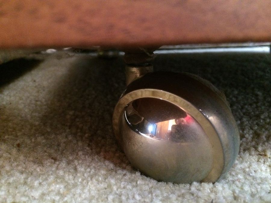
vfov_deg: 46.8
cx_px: 136
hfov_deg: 60.0
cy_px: 102
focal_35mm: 30
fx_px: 235
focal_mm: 4.12
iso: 500
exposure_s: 1/15
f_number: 2.2
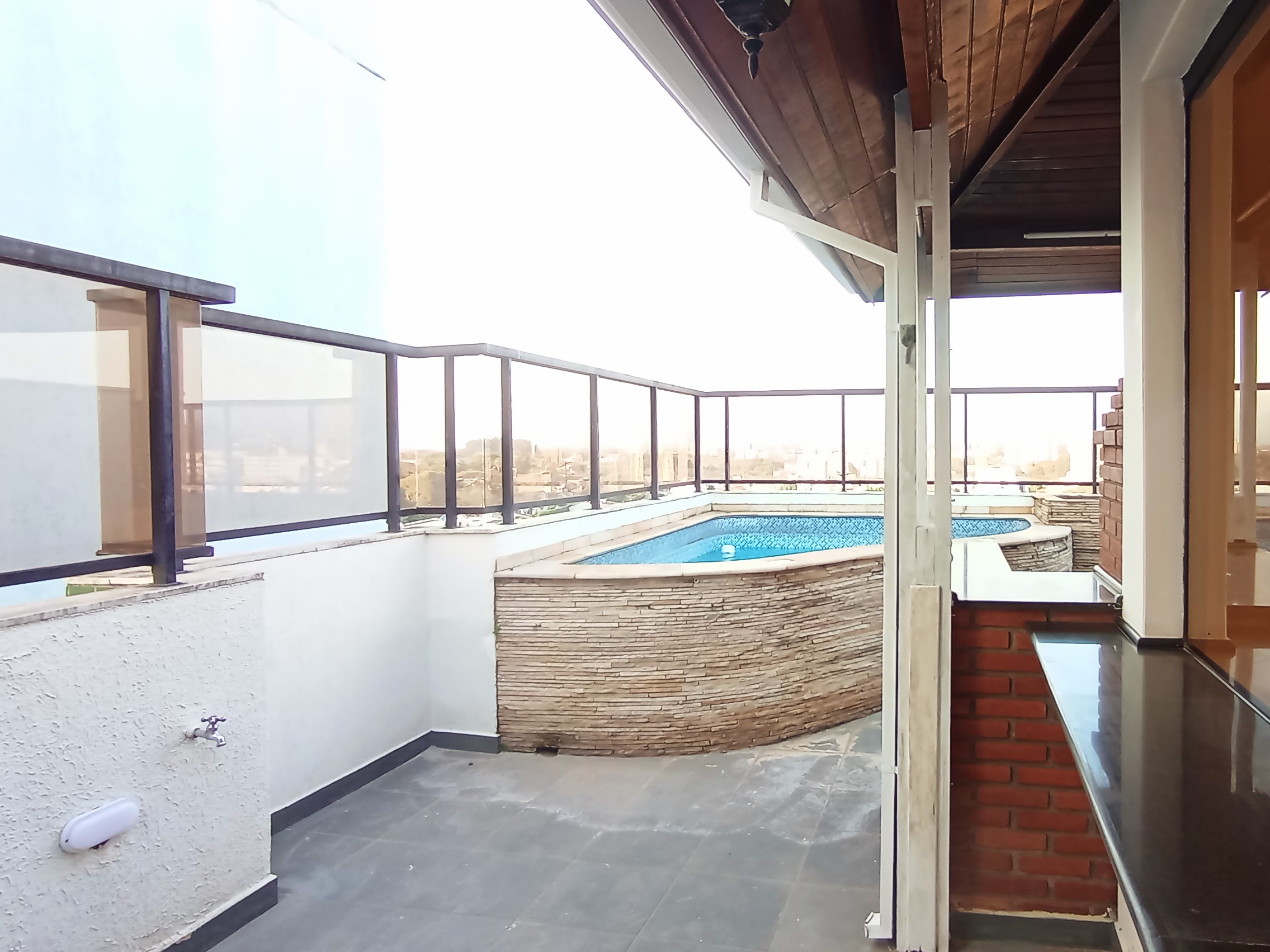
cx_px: 800
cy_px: 464
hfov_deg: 72.6
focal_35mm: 23
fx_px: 844
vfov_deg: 58.9
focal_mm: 1.65
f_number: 2.2
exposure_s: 1/60
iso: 51
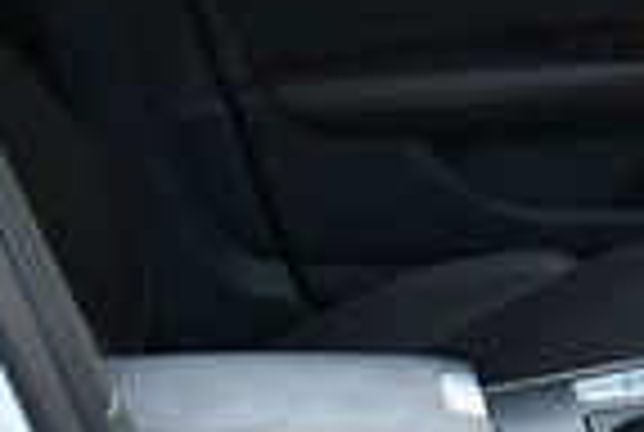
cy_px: 544
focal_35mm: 161
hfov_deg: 12.1
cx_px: 973
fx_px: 2886
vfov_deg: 8.5
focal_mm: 18
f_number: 3.5
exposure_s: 1/250
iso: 560
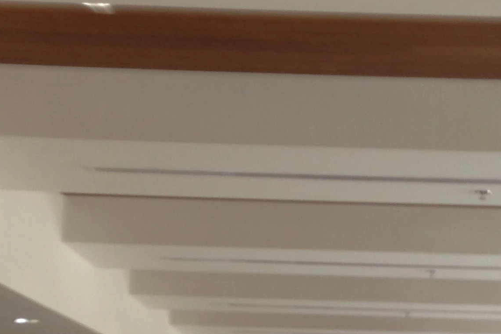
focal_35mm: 98
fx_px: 1364
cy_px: 497
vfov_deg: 13.2
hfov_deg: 20.8
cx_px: 320
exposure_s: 1/20
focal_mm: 4.13
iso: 50
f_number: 2.4
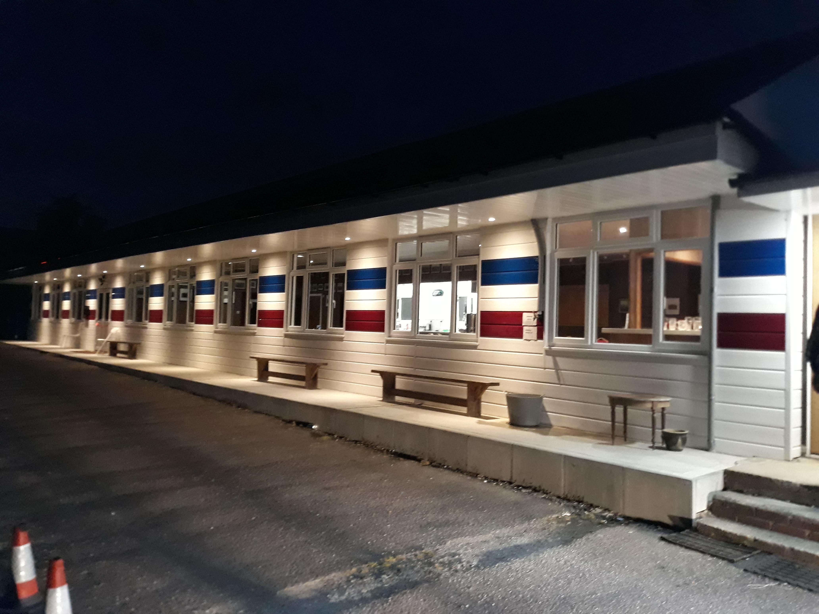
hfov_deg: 65.3
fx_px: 639
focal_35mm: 27
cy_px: 307
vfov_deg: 51.4
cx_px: 410
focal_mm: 3.71
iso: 400
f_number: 1.7
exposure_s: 1/25
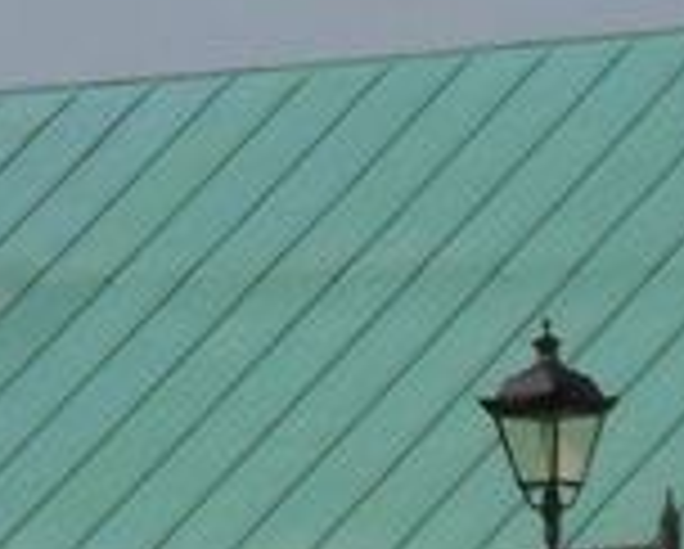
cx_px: -1305
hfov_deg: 3.0
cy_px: -63
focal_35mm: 632
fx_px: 12810
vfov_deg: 2.5
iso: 80
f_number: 4.1
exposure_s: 1/800
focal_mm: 15
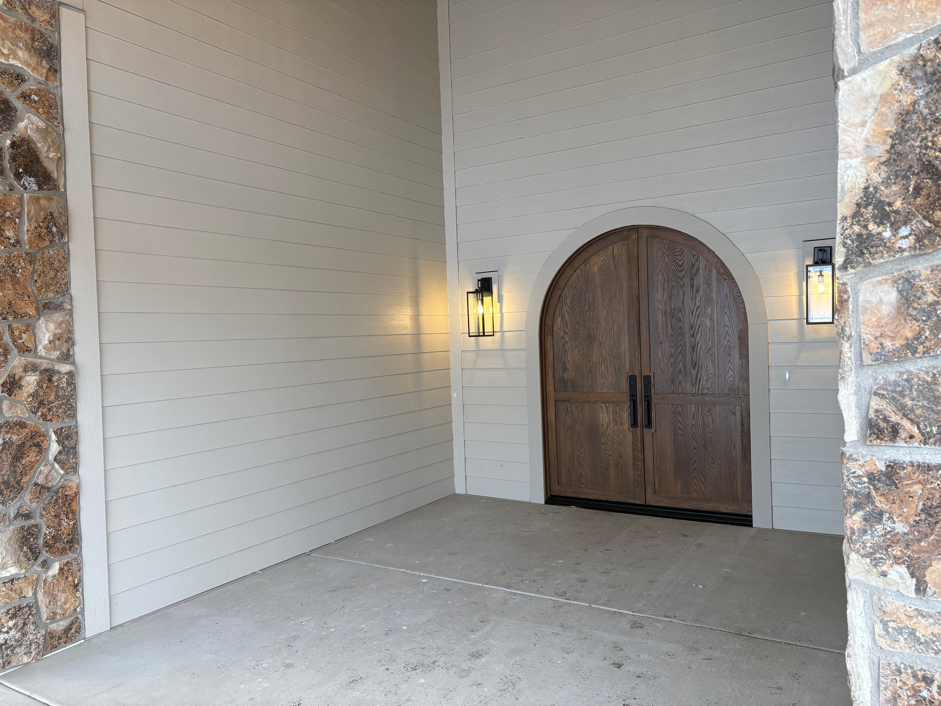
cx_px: 470
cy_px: 353
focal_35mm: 26
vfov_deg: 53.1
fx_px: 707
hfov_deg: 67.3
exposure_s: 1/156
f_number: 1.6
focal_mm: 5.96
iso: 80
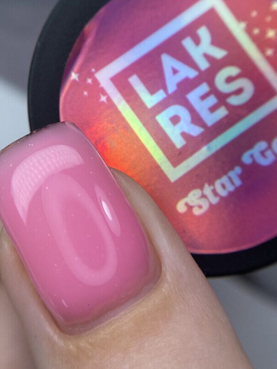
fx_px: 480
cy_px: 131
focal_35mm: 45
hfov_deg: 32.2
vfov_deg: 41.7
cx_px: 128
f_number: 1.8
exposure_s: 1/816
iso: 32
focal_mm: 4.25
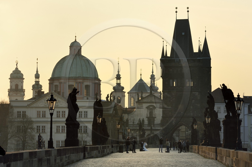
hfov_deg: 18.3
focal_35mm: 112
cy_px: 84
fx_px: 783
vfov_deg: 12.2
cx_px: 126
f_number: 16
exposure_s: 1/200
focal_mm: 112
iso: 400
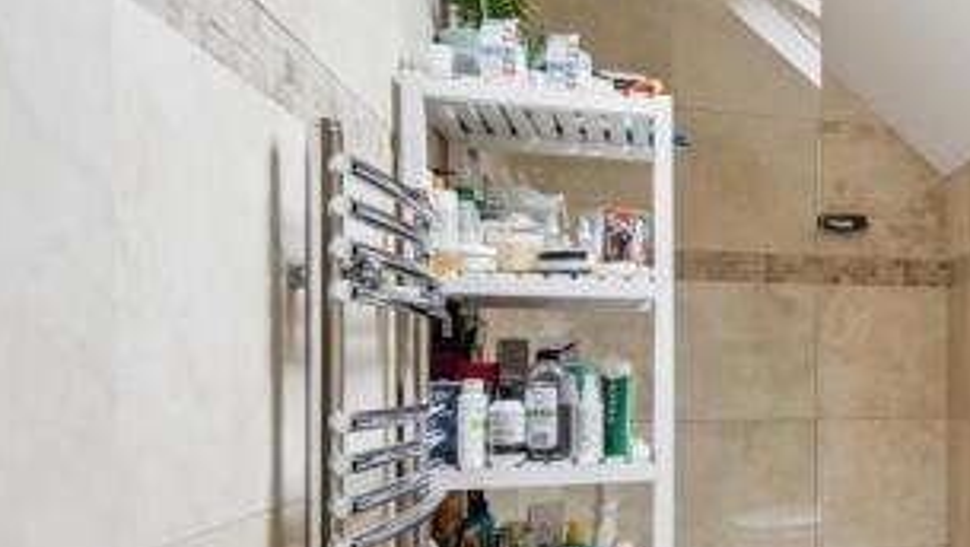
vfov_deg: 32.5
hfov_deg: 45.3
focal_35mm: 36
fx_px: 927
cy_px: 377
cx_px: 1000
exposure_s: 1/3.33
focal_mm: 16
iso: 320
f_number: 4.5
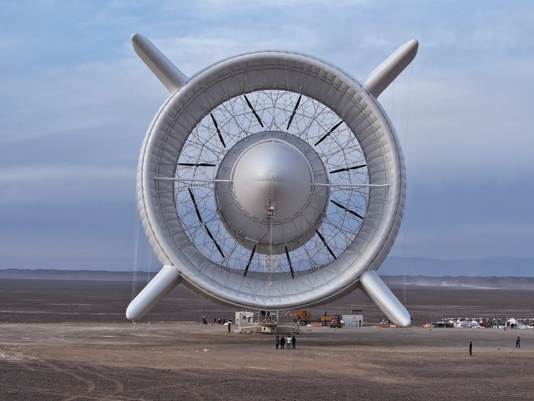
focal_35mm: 78
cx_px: 277
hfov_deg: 25.0
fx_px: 1203
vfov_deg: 18.9
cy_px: 194
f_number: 2.8
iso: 100
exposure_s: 1/400
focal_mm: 19.35
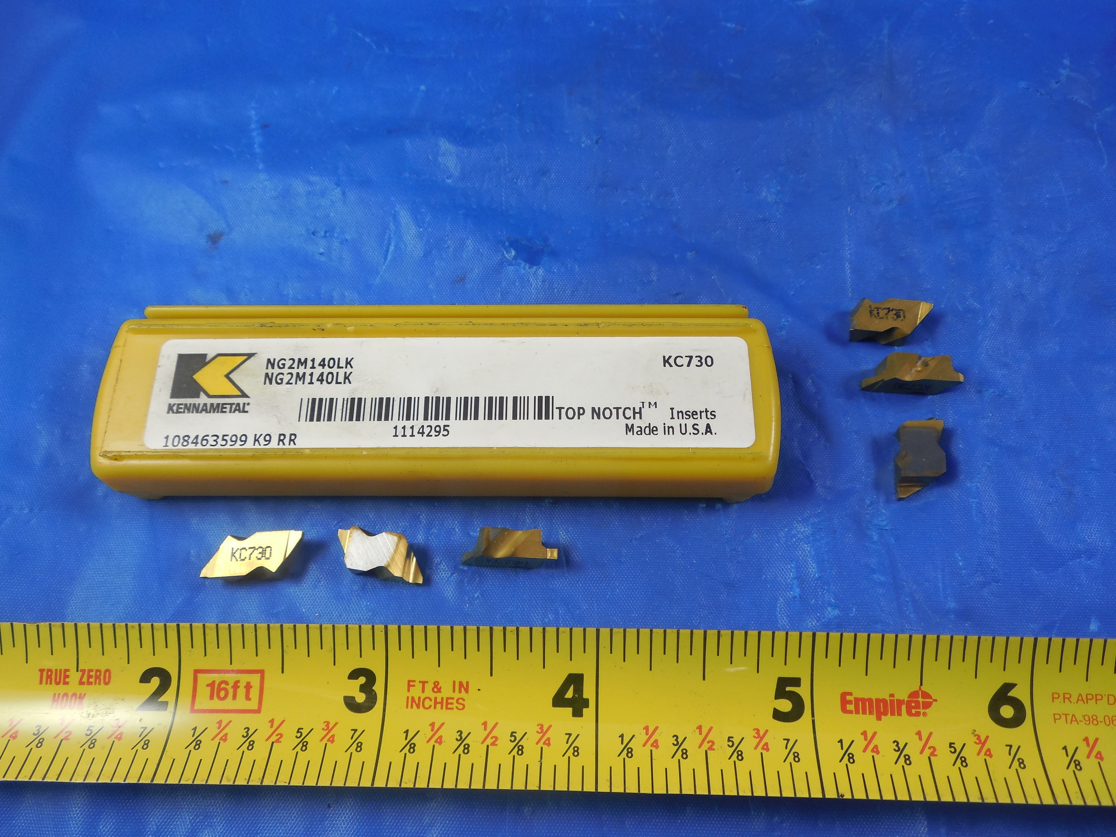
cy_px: 418
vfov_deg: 54.9
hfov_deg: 69.4
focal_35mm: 25
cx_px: 558
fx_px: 806
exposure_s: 1/60
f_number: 3.3
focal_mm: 4.5
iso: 125
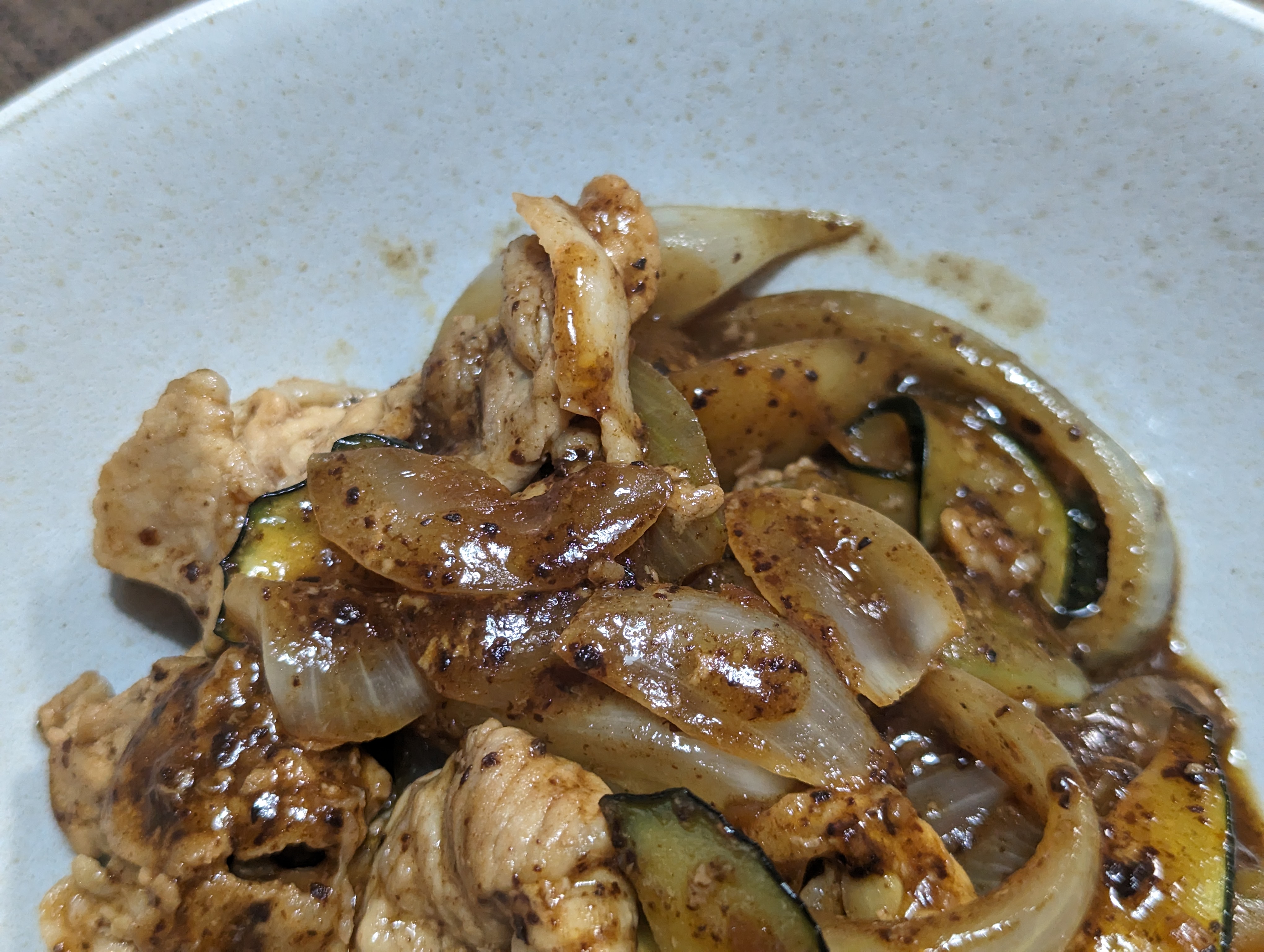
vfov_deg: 30.3
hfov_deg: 39.6
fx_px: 1755
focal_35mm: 48
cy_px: 476
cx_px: 632
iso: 492
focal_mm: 6.81
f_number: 1.85
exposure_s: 1/45.2
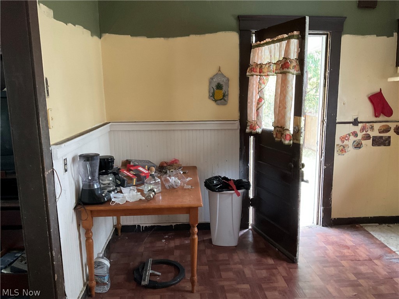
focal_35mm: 29
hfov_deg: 61.7
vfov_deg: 48.2
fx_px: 334
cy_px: 150
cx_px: 200
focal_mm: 3
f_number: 1.8
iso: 250
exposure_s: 1/30
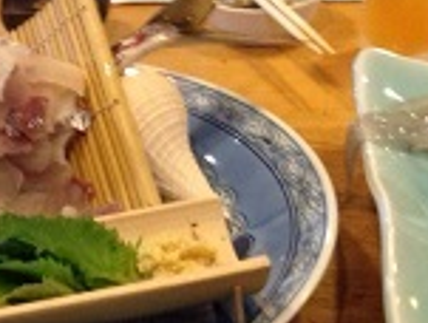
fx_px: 1351
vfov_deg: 13.4
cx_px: -17
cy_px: 341
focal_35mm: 109
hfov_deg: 17.5
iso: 250
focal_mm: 4.12
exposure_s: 1/20
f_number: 2.4
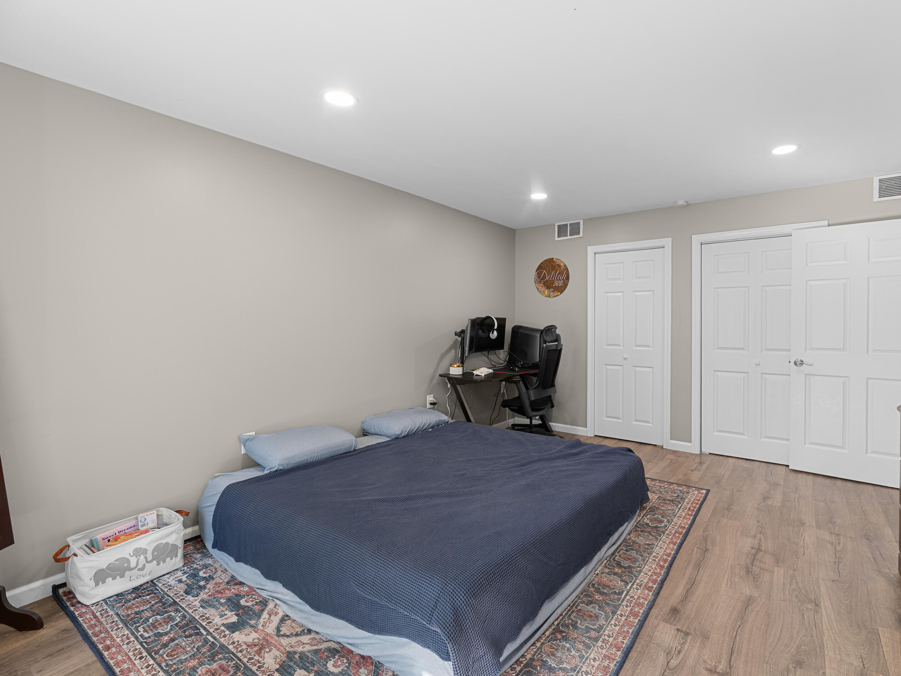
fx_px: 416
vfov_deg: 78.1
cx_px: 510
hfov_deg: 94.0
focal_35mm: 16
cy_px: 330
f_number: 8
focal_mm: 14
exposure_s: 1/5
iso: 320
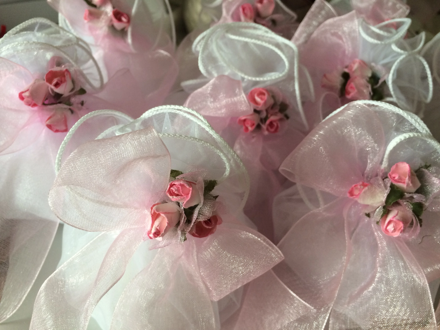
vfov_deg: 48.2
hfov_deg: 61.7
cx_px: 220
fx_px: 369
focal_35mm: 29
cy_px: 165
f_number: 2.2
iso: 32
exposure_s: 1/30
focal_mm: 4.15
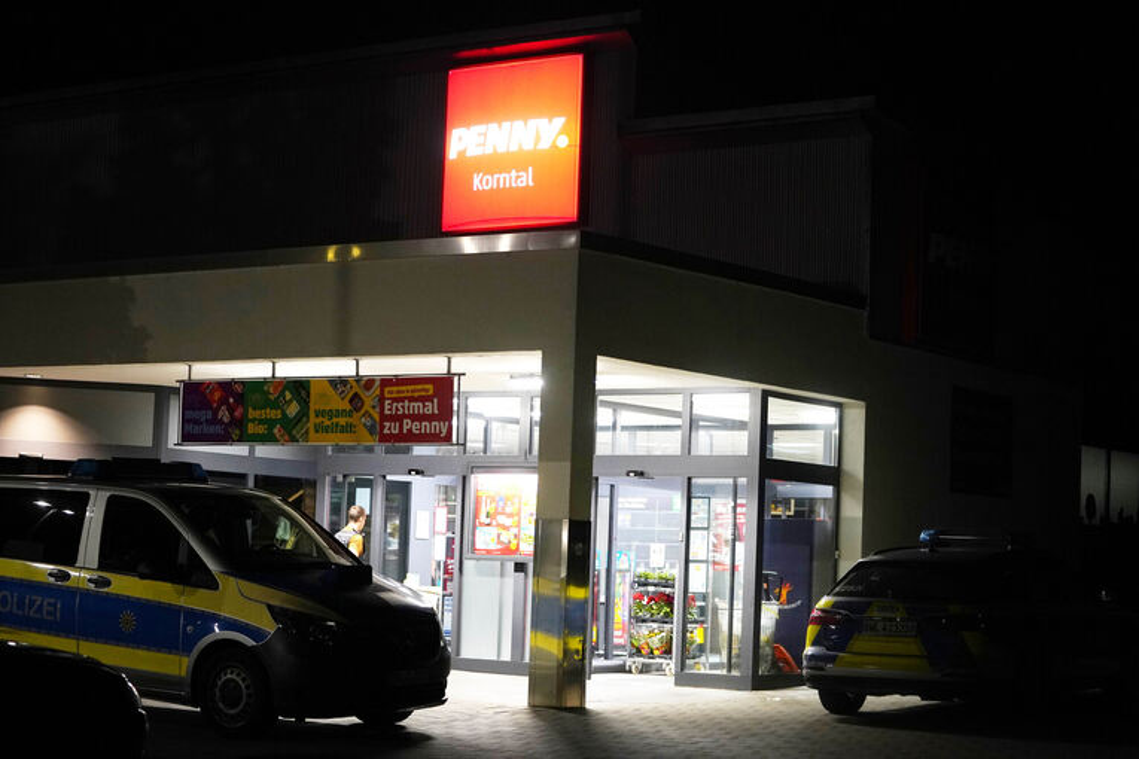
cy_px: 380
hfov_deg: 28.8
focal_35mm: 70
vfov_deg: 19.5
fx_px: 2215
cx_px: 570
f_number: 2.8
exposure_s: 1/160
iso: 3200
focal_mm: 70
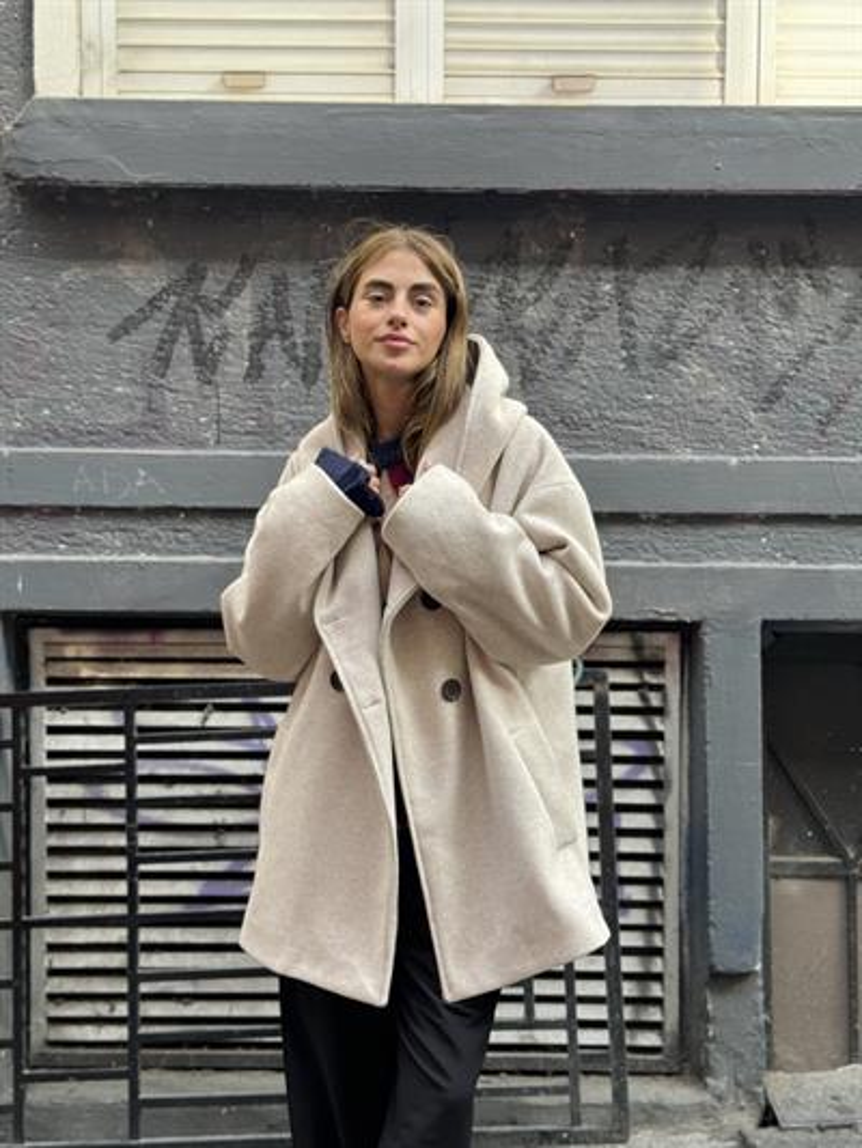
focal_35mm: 48
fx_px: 1593
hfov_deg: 30.3
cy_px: 574
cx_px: 431
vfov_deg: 39.6
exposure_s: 1/312
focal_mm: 6.76
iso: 64
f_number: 1.78
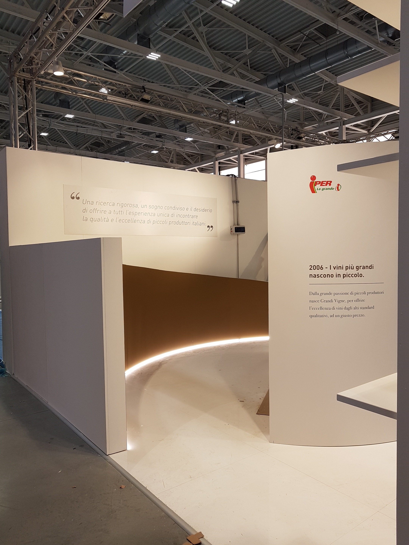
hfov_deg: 53.1
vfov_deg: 67.3
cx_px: 204
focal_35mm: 26
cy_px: 272
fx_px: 410
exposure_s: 1/135
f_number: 1.7
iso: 40
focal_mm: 4.2
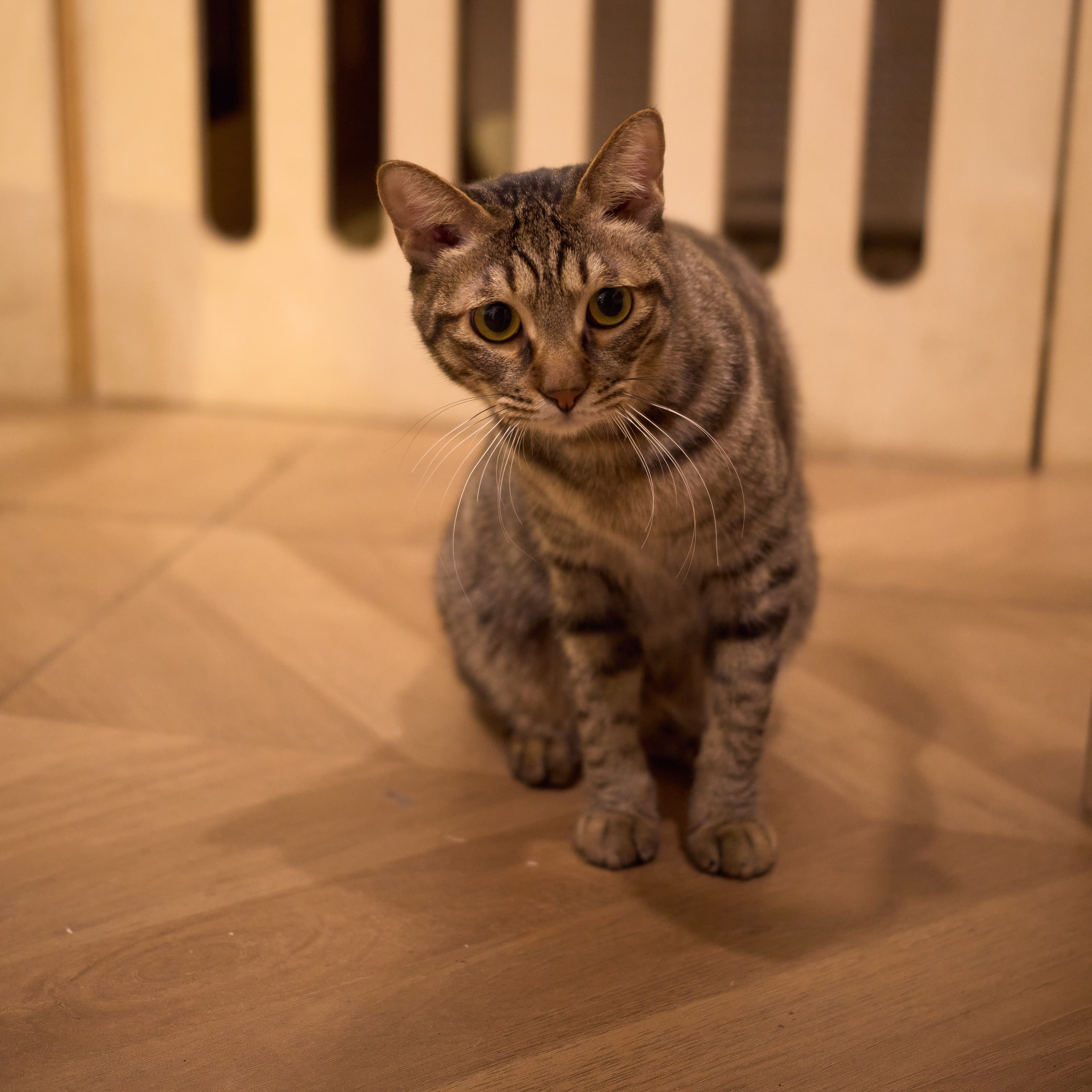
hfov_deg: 29.6
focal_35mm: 58
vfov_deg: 29.4
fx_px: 2070
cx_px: 545
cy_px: 396
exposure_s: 1/50
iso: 2000
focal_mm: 45
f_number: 2.8
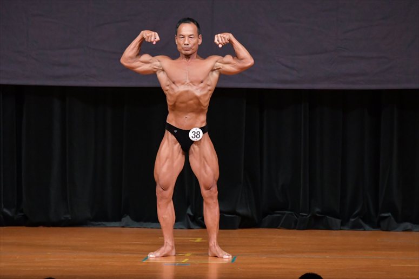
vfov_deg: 4.8
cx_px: 210
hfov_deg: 7.2
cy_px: 140
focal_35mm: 285
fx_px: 3316
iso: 5000
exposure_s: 1/400
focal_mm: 190
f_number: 5.6
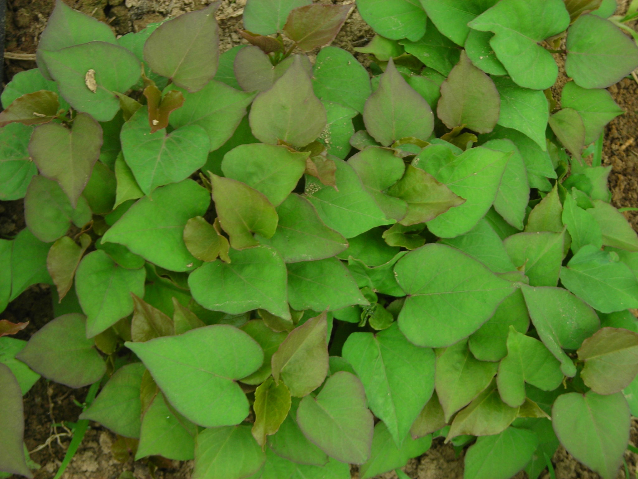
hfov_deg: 29.8
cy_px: 240
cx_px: 319
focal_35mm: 65
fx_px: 1198
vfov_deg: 22.6
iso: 50
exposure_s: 1/29.8
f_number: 3.9
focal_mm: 10.8
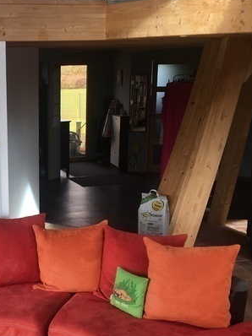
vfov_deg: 34.3
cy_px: 183
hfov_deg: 25.2
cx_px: 21
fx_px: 544
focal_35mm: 56
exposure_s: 1/50
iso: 25
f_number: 2.2
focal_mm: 4.15
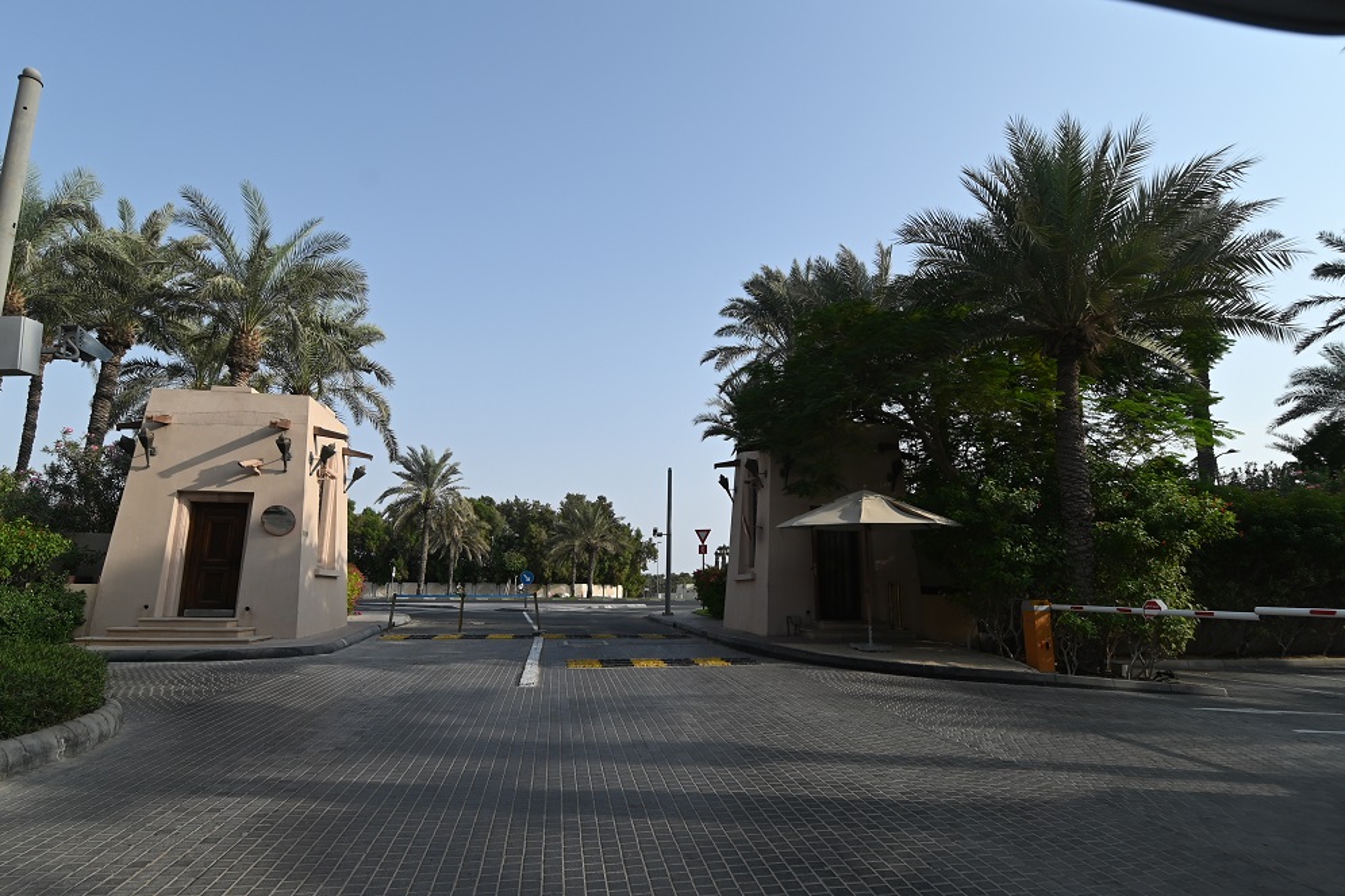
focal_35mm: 18
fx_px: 672
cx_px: 672
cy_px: 448
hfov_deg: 90.0
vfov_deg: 67.4
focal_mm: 12
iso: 100
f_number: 7.1
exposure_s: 1/400
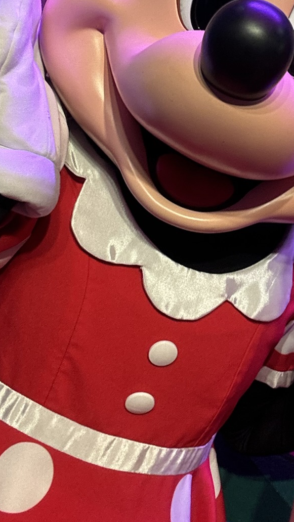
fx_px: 789
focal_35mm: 57
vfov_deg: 35.8
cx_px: 283
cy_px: 132
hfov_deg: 20.5
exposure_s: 1/60
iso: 80
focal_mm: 2.69
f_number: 1.9
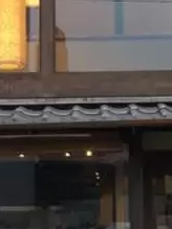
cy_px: 114
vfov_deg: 18.6
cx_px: 66
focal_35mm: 106
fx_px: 703
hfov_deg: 13.9
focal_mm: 4.15
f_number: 2.2
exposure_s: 1/120
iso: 40
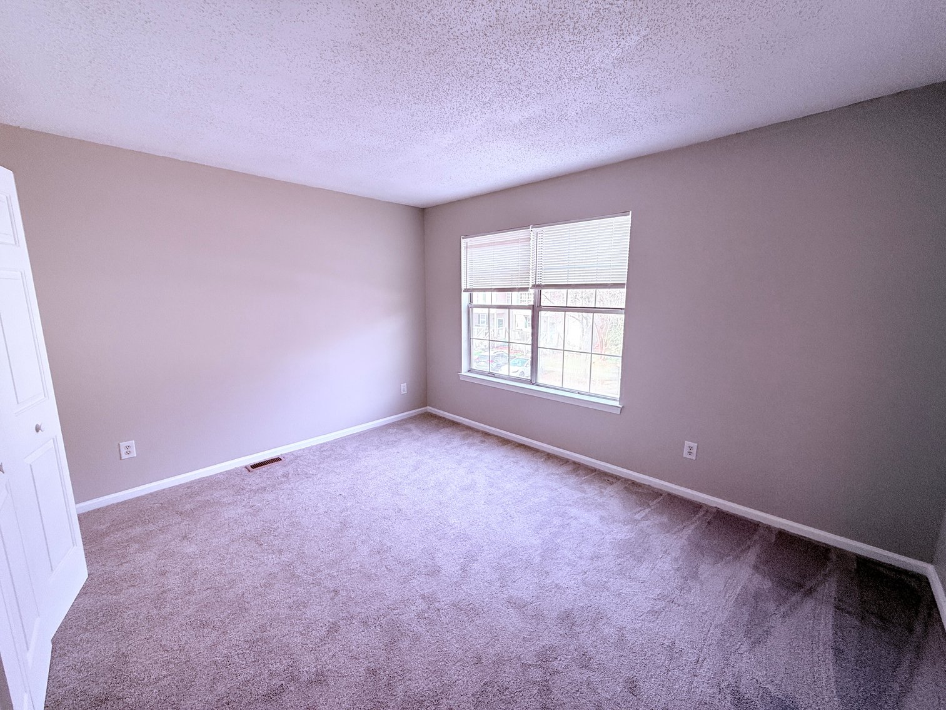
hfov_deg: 102.1
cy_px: 355
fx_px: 383
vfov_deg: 85.7
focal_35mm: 14
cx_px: 473
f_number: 2.2
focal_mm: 2.22
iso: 64
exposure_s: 1/174
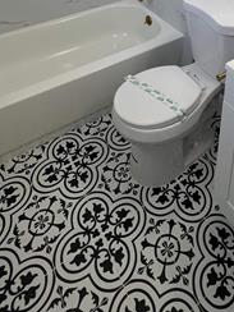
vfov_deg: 44.4
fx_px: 288
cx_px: 174
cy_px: -26
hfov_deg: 42.9
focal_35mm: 32
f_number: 1.8
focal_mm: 1.57
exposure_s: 1/120
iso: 64
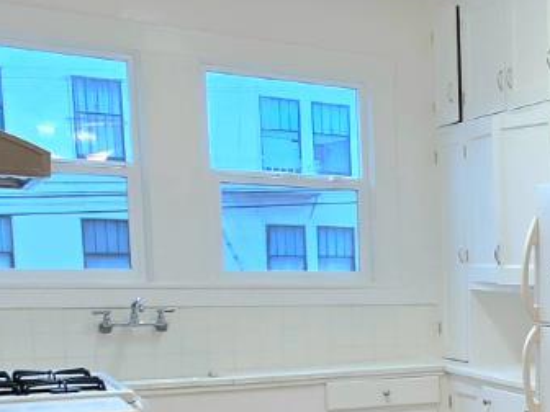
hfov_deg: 25.4
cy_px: 380
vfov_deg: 24.4
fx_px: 922
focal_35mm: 58
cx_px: 818
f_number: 2.2
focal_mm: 2.2
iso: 64
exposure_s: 1/60.2
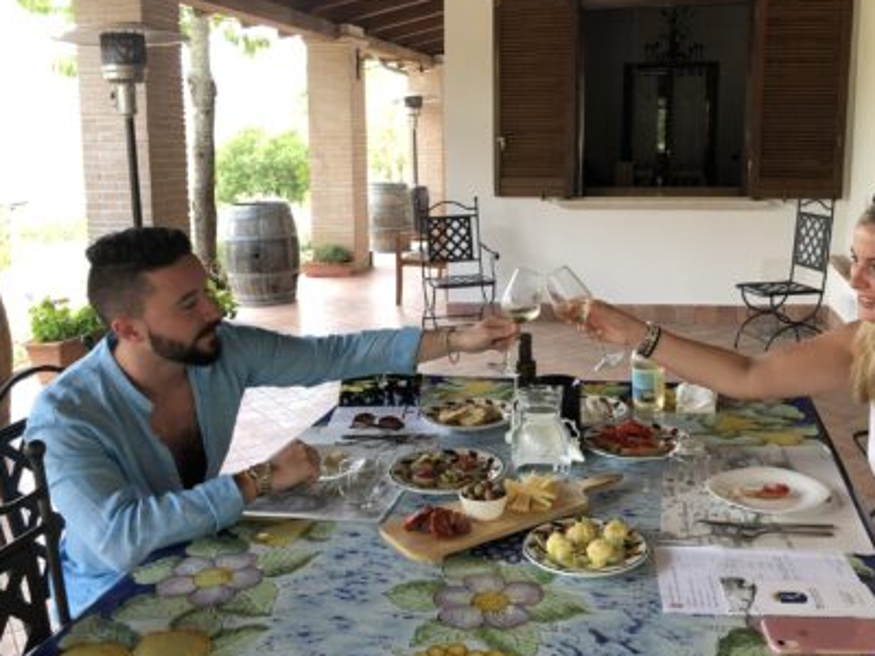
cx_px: 488
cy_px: 277
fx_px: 885
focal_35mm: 35
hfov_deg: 52.5
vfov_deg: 40.6
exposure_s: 1/30
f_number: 1.8
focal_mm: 3.99
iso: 32
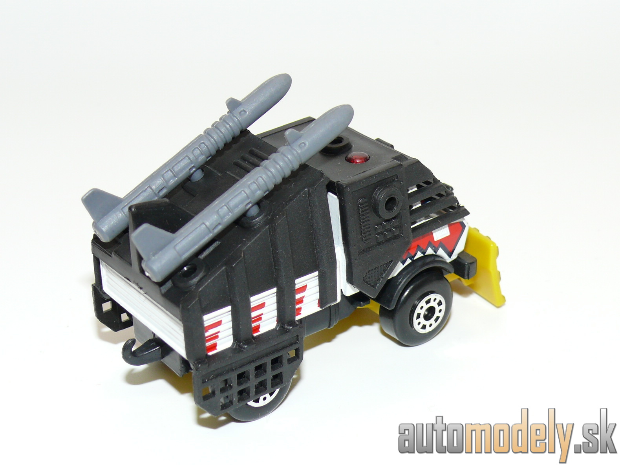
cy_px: 232
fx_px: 1343
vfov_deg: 19.6
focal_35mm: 75
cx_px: 308
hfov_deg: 26.0
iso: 100
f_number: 4
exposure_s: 1/30
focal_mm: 11.2
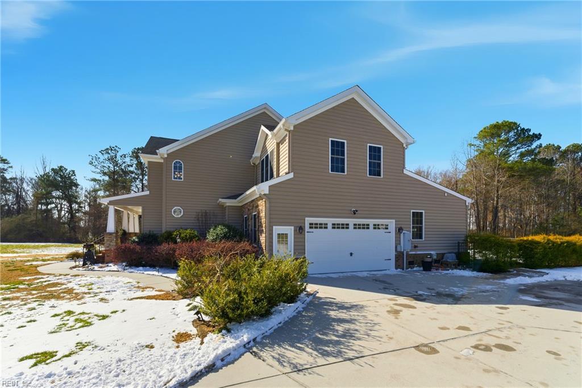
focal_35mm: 14
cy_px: 194
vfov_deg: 81.2
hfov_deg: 104.3
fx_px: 226
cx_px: 291
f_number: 9
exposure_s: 1/3200
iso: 125
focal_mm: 14
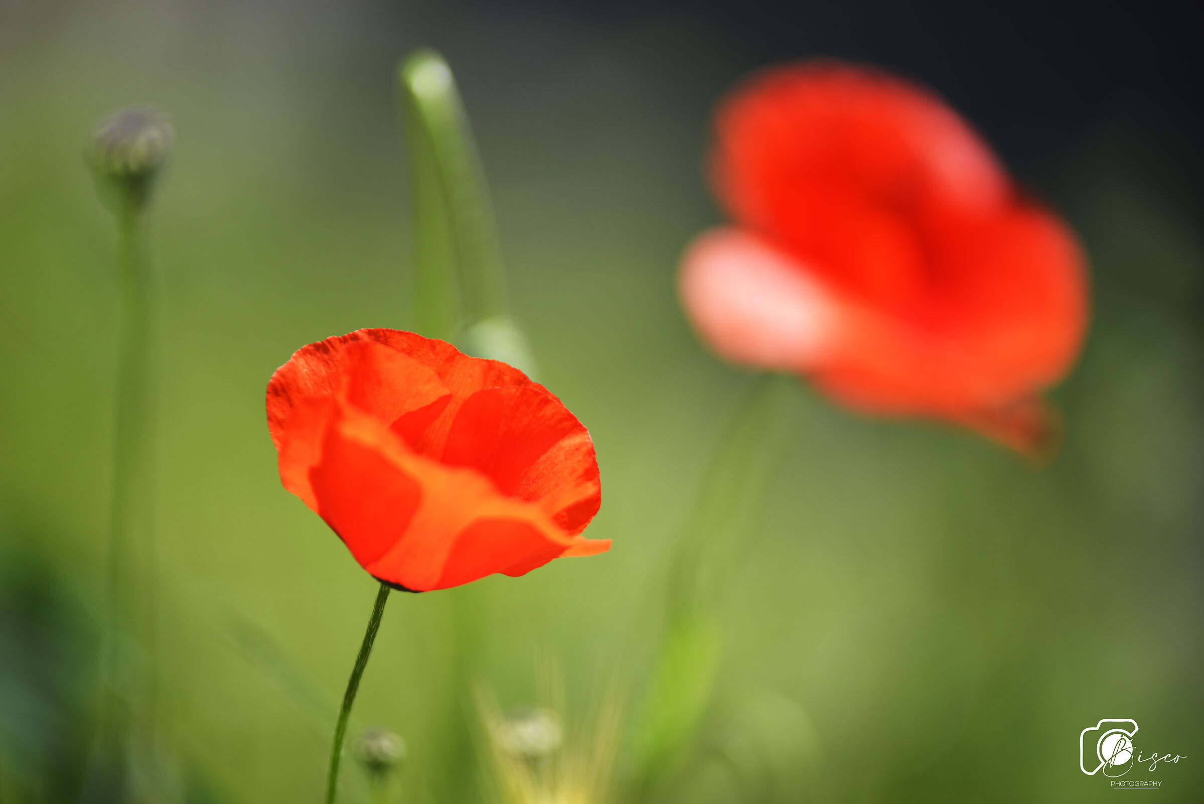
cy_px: 402
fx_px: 5185
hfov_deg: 13.2
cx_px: 602
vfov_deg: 8.9
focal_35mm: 155
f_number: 2.8
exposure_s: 1/800
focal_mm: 155
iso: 100
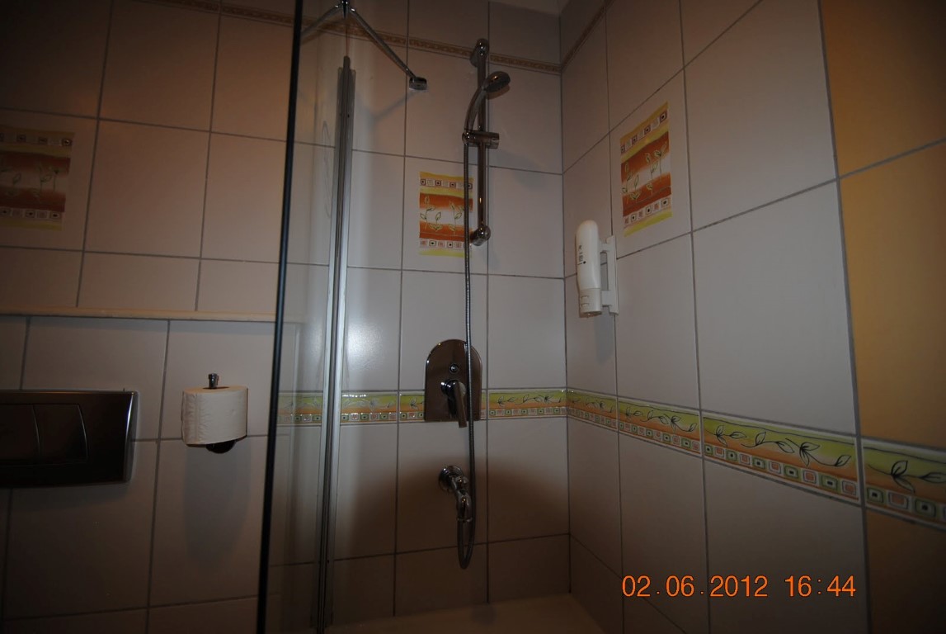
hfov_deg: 100.3
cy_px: 317
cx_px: 473
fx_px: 395
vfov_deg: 77.5
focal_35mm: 15
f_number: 3.5
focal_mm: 10
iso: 200
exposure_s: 1/60
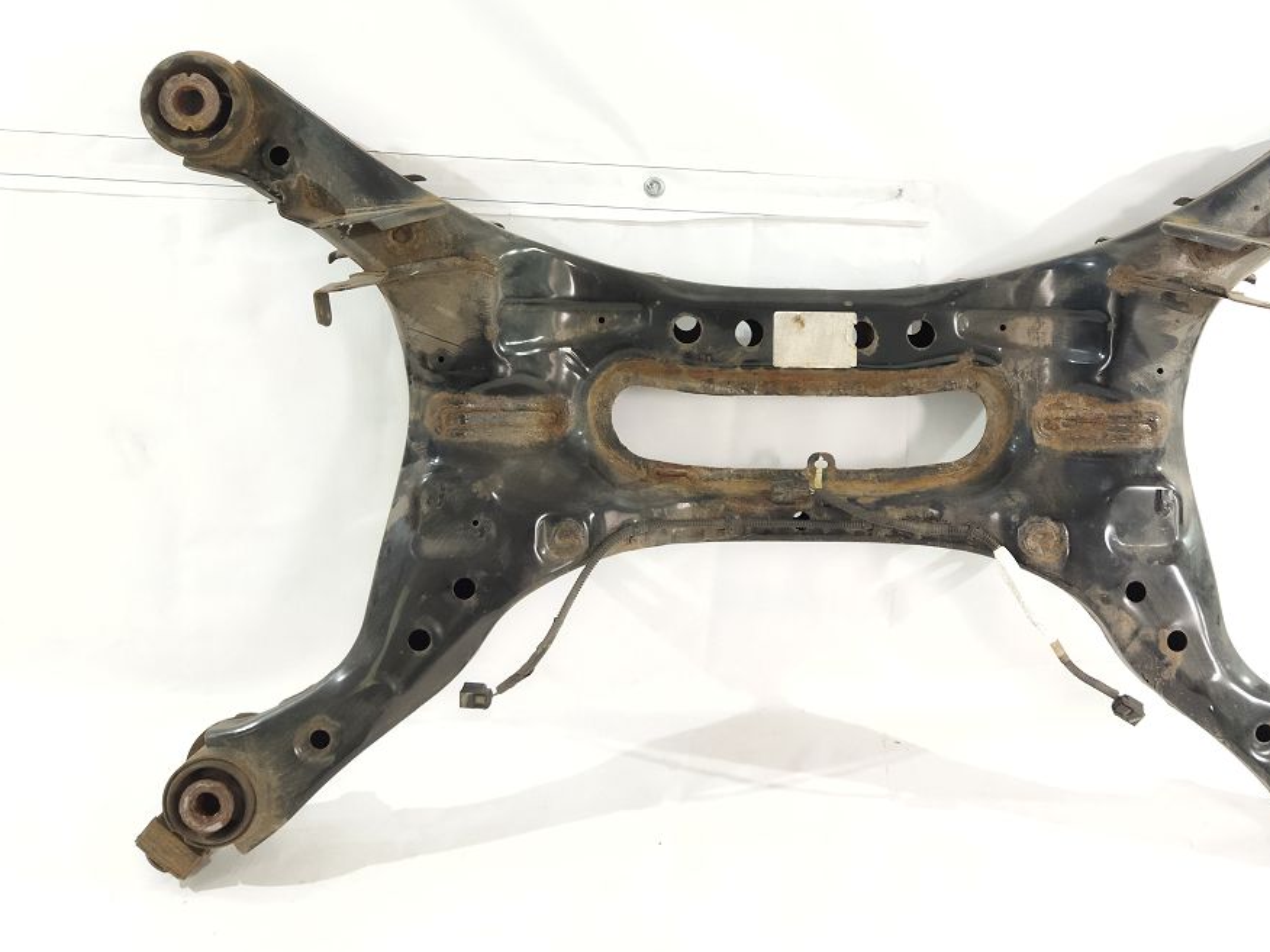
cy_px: 338
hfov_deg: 49.7
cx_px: 793
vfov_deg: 38.3
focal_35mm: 37
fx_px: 1357
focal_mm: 4.71
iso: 466
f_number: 1.79
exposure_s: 1/50
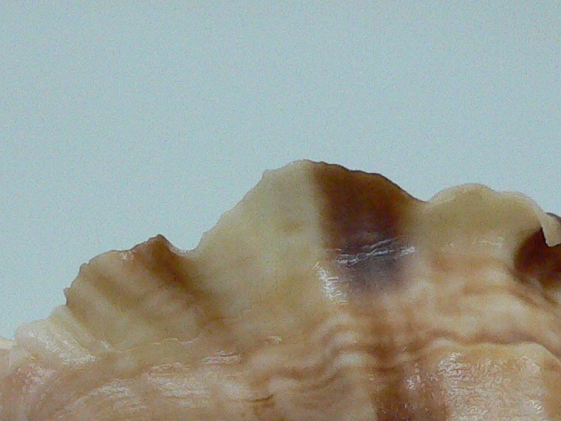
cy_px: 551
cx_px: 276
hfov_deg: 19.3
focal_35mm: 102
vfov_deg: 13.9
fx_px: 1653
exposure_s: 1/50
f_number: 2.8
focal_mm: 4.6
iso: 200
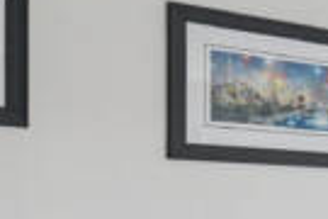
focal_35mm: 101
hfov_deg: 15.7
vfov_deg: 13.3
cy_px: 229
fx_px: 921
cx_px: 669
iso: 100
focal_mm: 16.5
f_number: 8
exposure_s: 1/40
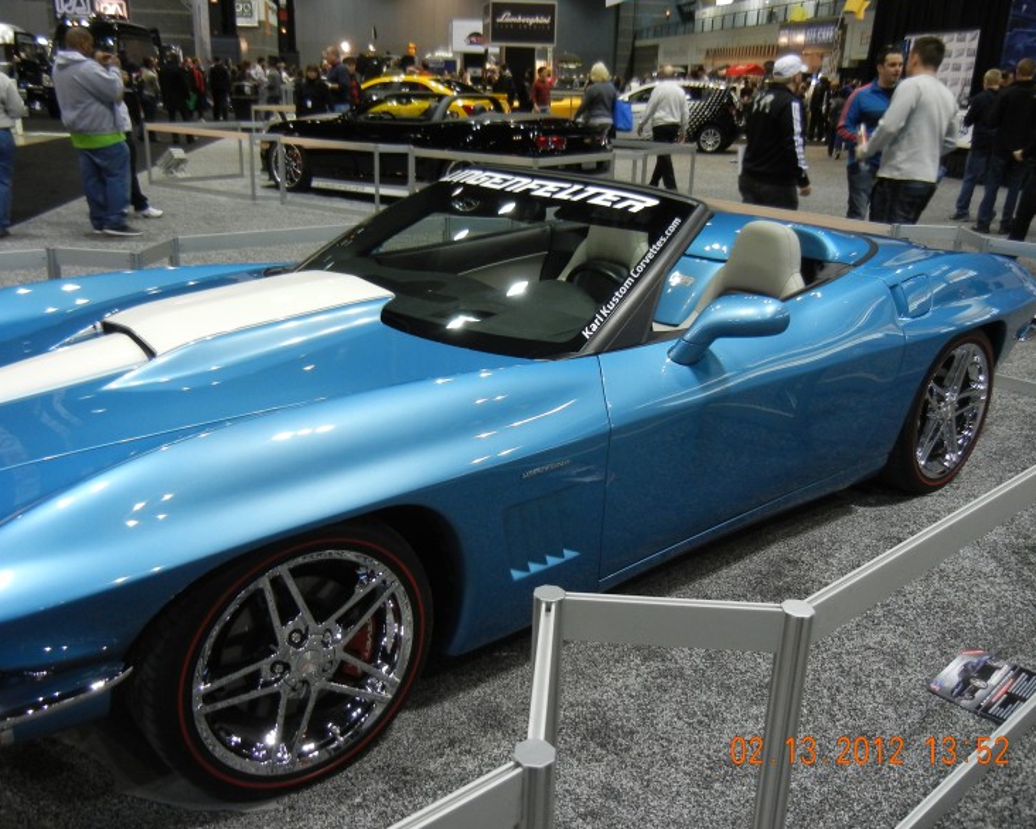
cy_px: 414
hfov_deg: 55.6
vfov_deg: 45.8
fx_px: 981
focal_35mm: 32
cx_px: 512
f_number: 3.5
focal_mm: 5.4
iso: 400
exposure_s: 1/41.7
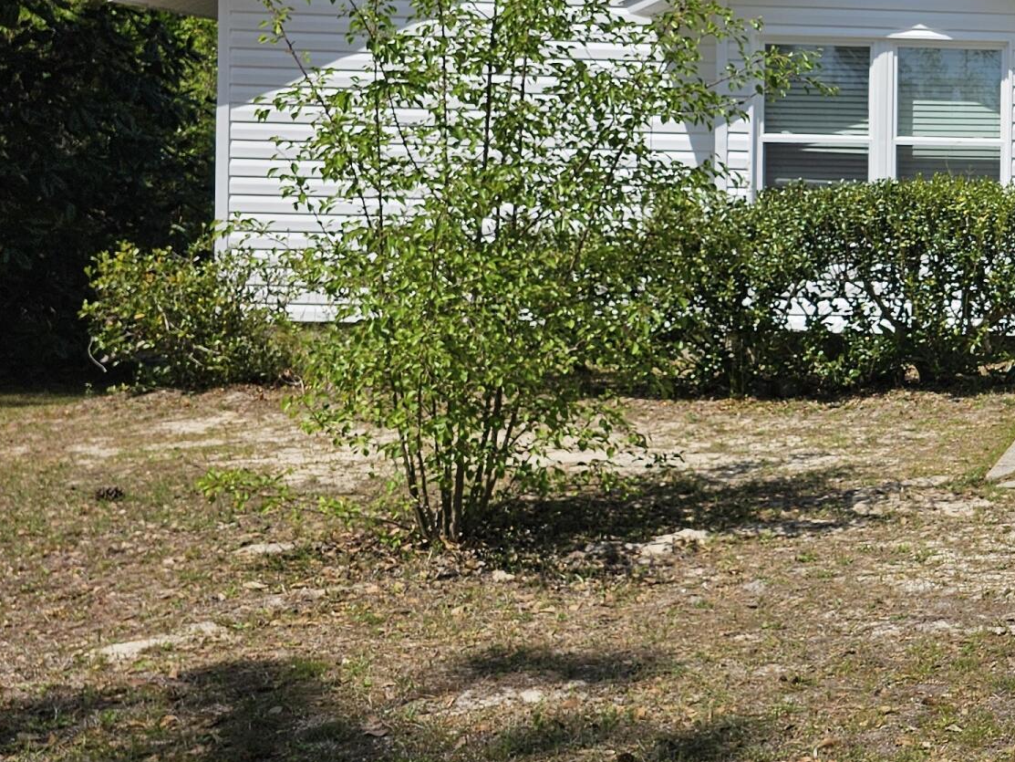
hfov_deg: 26.1
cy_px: 238
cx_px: 1353
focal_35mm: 62
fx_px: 1818
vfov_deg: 23.5
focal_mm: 6.3
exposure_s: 1/1343
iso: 10
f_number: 1.7
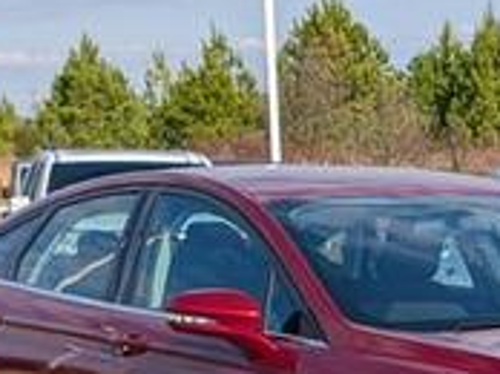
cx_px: 457
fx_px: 2048
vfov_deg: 10.3
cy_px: 417
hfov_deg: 13.8
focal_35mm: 142
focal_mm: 6.9
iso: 22
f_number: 1.68
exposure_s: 1/1667
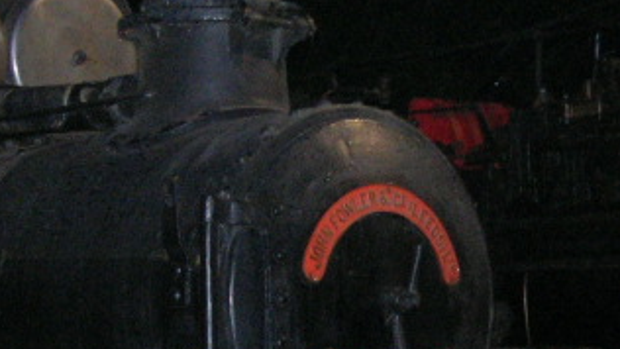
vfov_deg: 9.1
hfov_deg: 15.9
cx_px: 494
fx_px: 2204
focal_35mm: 134
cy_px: 249
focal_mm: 7.8
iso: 200
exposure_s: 1/60.1
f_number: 2.8
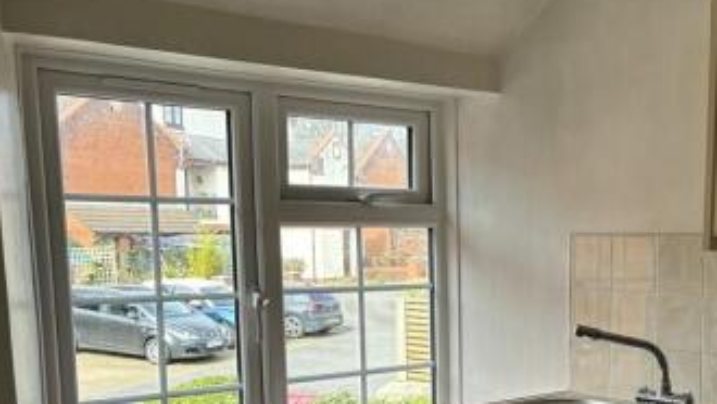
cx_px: 549
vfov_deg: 23.4
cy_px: 355
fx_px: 951
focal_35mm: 50
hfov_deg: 40.0
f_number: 1.6
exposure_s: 1/251
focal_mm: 5.96
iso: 40
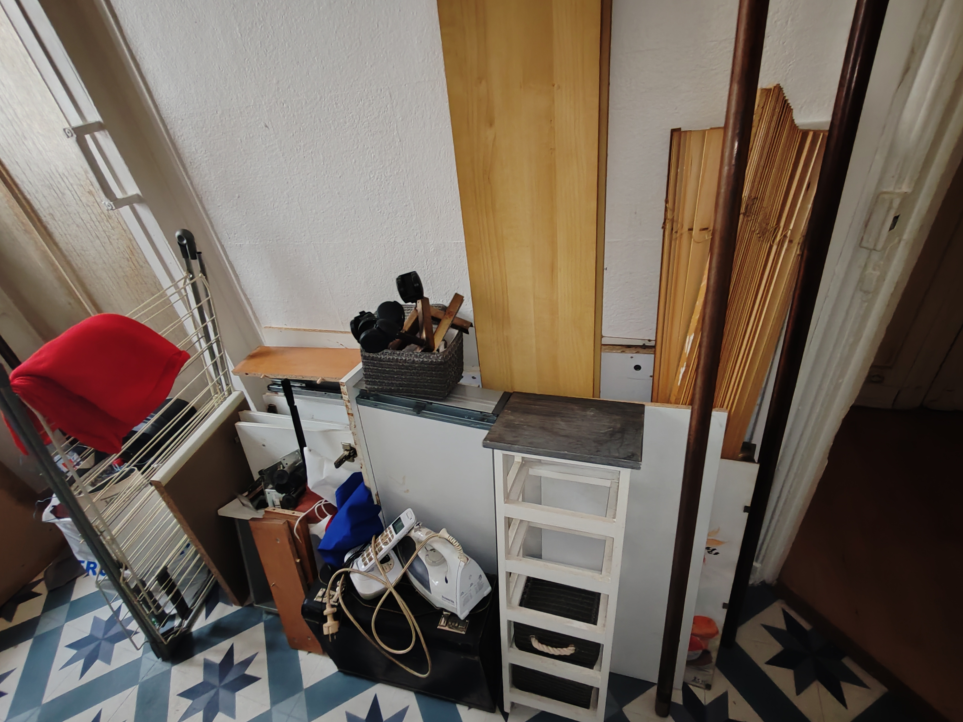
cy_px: 382
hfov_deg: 91.0
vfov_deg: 74.7
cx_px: 482
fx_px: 473
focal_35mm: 17
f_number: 2.2
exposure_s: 1/25
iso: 1250
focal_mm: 1.96
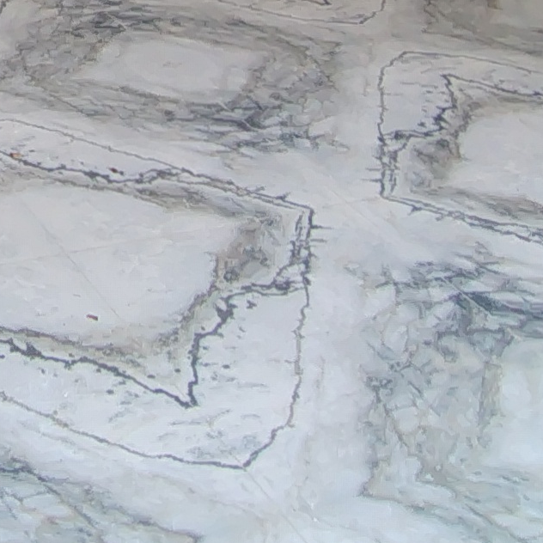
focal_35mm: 73
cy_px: -332
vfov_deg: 19.7
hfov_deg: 21.4
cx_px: -164
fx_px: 1296
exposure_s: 1/33.3
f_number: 2.2
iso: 227
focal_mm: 1.66
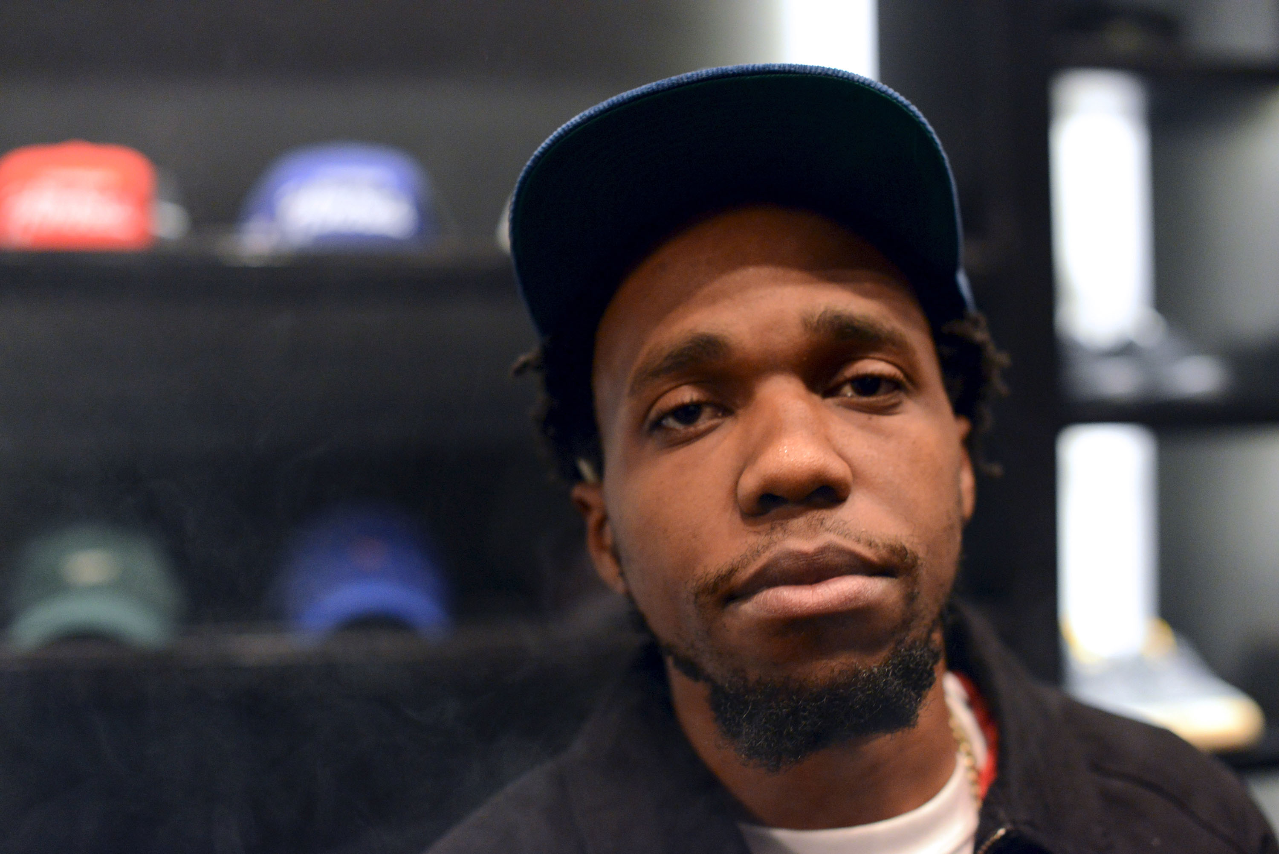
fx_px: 1777
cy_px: 427
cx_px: 640
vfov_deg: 27.0
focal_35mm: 50
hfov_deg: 39.6
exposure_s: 1/100
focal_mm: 50
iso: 4000
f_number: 2.8
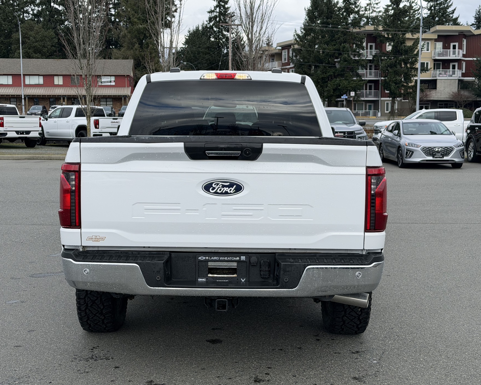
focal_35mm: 54
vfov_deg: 28.1
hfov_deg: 34.7
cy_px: 178
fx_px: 769
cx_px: 227
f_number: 1.78
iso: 64
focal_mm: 6.76
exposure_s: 1/1795
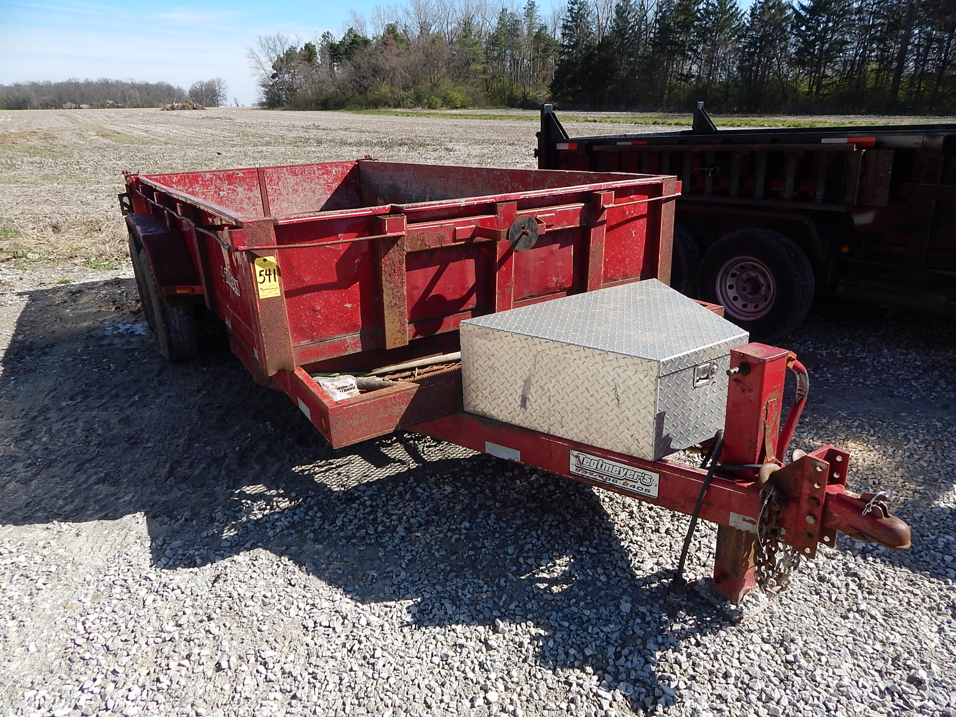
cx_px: 478
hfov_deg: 73.9
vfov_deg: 58.9
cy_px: 358
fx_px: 635
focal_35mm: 23
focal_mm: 4
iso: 125
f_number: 3
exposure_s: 1/1250
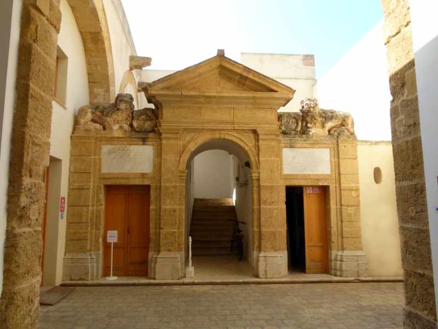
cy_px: 164
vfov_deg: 54.9
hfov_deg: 69.4
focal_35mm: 25
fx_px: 316
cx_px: 219
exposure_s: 1/80
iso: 100
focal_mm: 4.5
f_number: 7.1
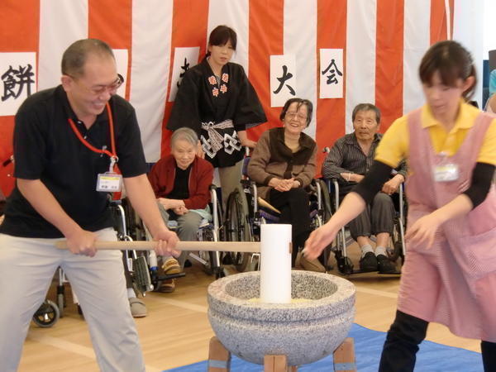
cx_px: 248
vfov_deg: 19.4
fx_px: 1089
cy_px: 186
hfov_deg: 25.7
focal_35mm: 76
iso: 400
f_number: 4.6
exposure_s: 1/60
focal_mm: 13.6
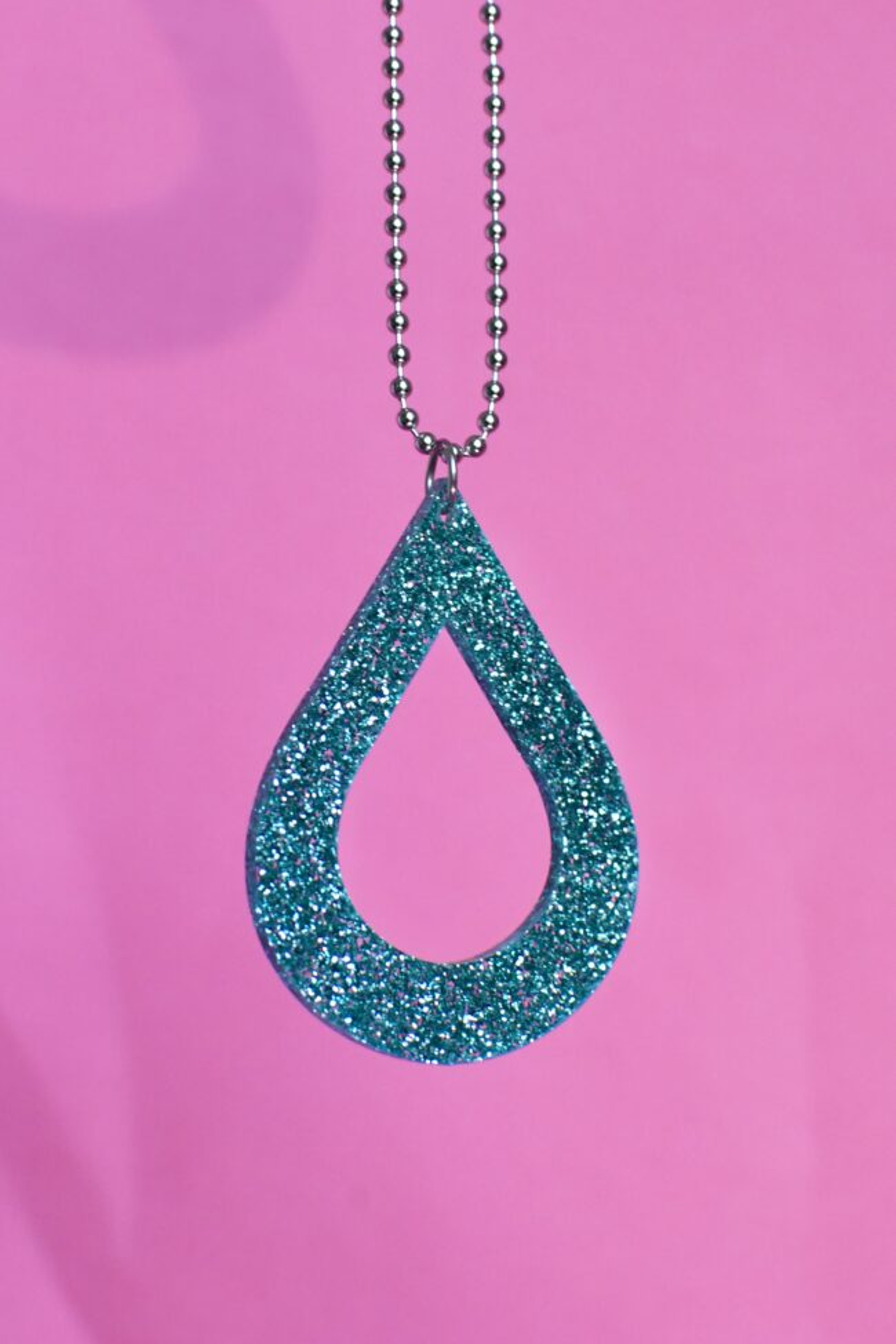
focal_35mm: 52
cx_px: 448
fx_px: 1941
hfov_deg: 26.0
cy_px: 672
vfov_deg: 38.2
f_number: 5
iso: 2000
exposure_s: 1/400
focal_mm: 35
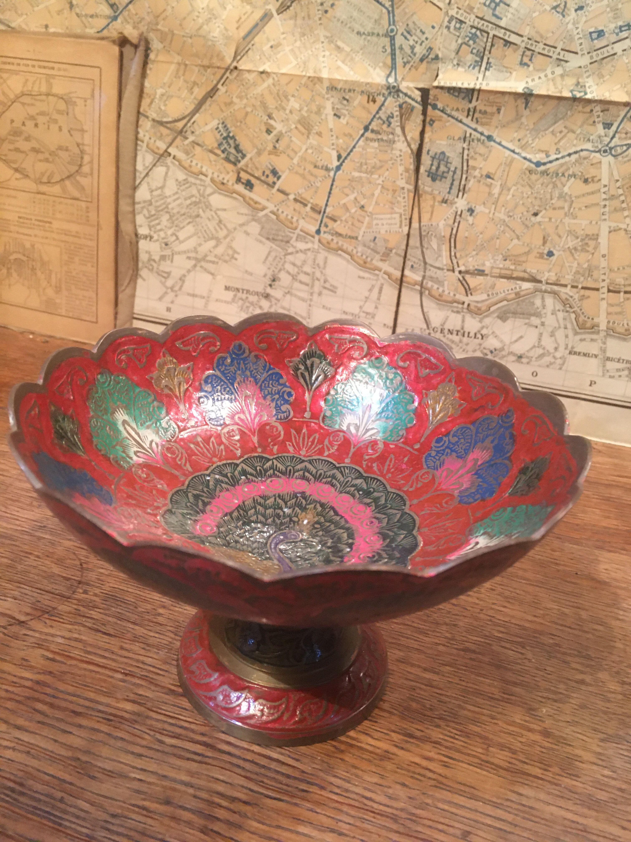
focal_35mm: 29
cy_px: 421
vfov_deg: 61.7
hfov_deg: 48.2
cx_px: 316
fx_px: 705
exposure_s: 1/17
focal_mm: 4.15
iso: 400
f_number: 2.2
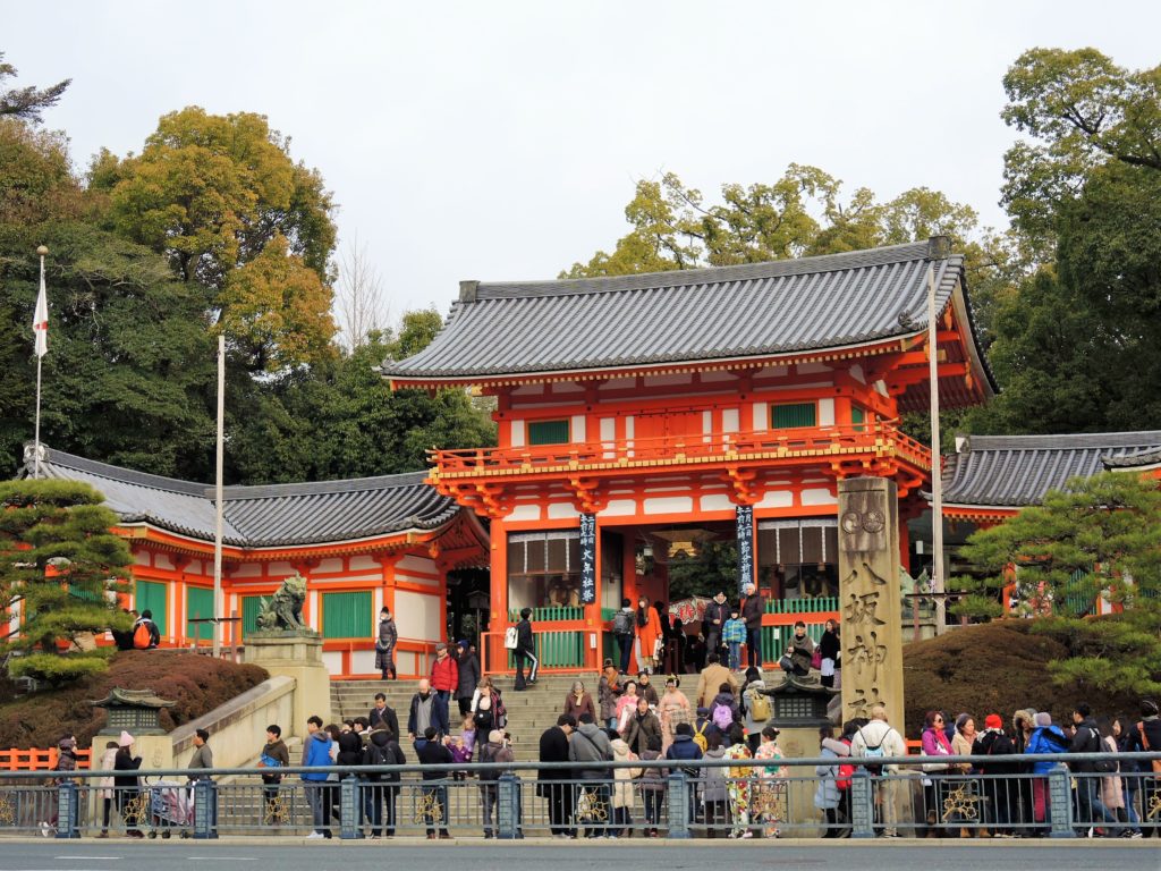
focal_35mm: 58
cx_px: 580
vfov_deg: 25.2
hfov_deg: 33.2
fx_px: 1945
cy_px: 436
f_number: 2.8
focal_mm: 12.5
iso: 80
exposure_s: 1/400
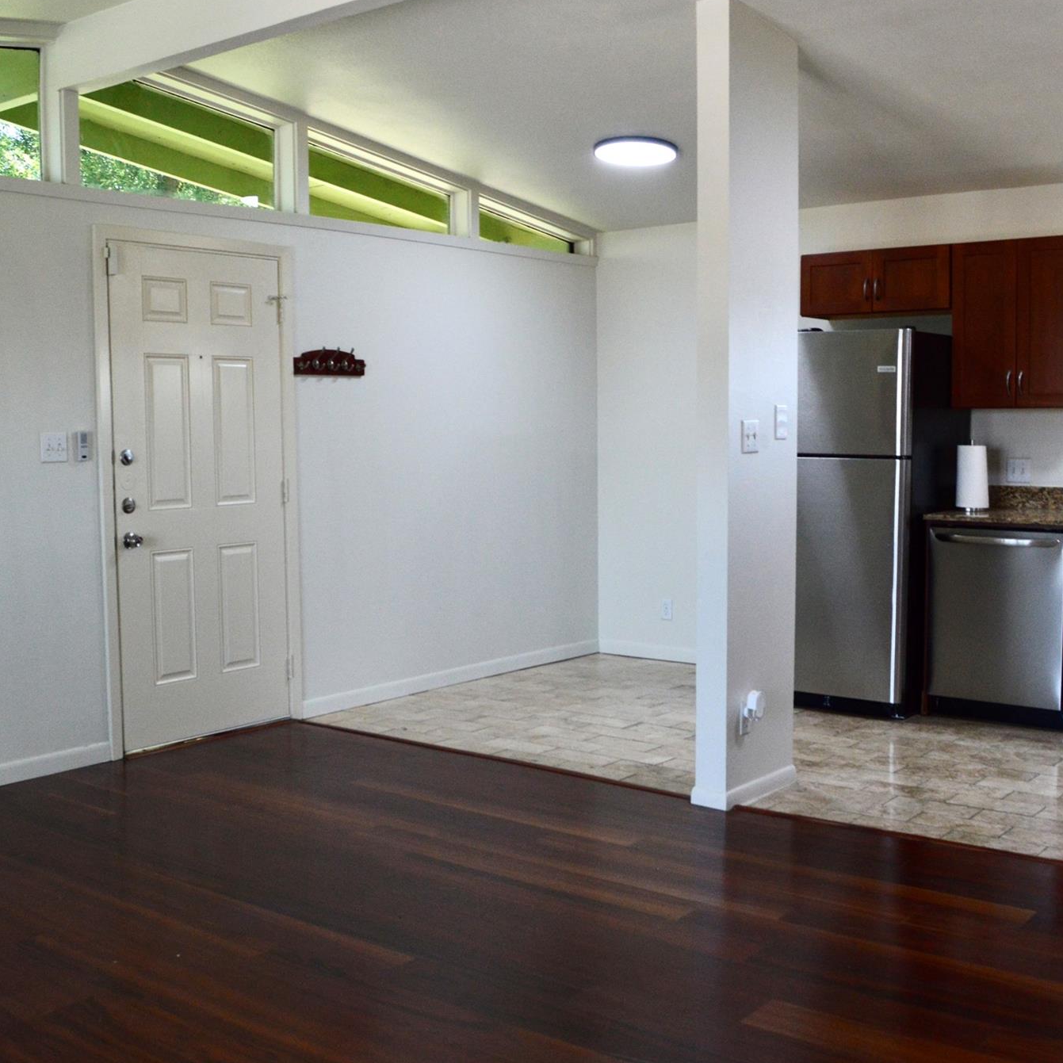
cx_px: 455
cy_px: 531
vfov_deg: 47.2
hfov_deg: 47.1
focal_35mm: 35
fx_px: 1216
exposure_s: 1/60
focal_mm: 18
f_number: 5.6
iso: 800
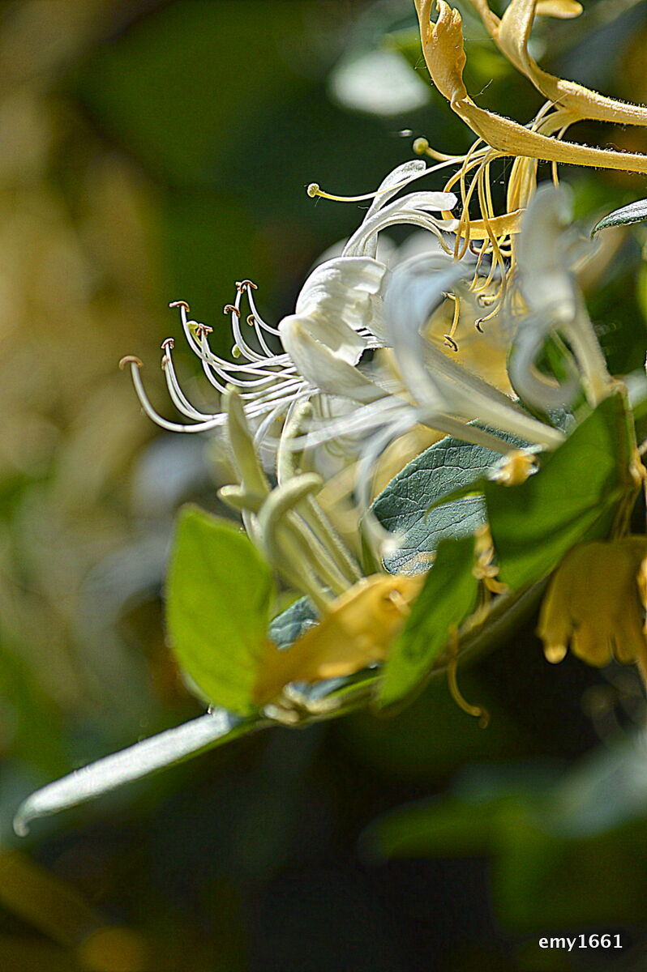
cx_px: 324
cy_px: 486
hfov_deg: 4.2
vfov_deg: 6.2
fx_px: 8911
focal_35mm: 330
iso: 100
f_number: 8
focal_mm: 220
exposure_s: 1/250
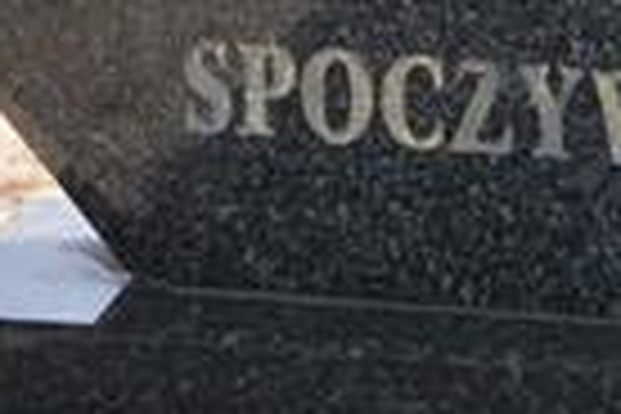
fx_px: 7451
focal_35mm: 432
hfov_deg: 4.8
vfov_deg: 3.2
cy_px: -518
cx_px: 706
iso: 100
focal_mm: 62
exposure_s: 1/160
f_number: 5.3
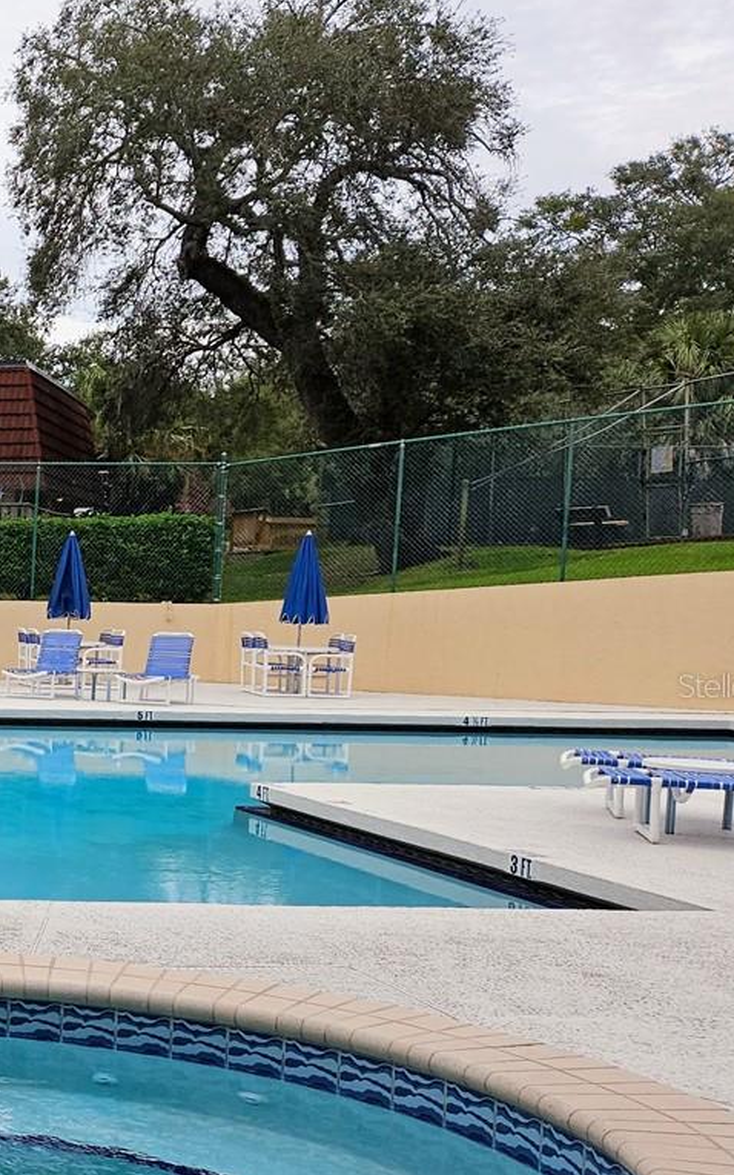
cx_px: -405
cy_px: 685
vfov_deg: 39.5
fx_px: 1633
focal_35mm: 51
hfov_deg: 21.0
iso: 25
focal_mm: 5.4
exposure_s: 1/463
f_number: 1.8
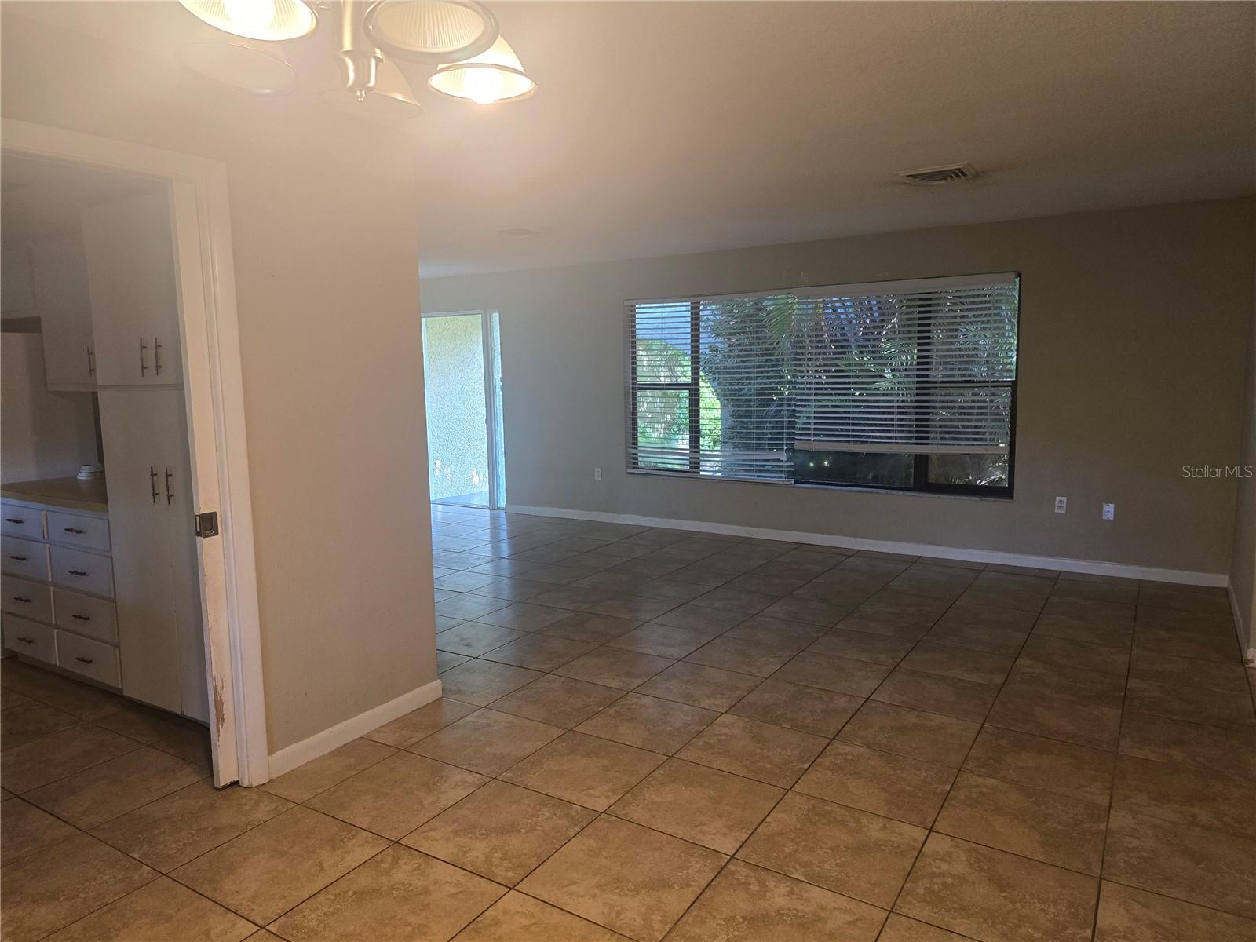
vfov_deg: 58.9
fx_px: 835
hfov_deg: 73.9
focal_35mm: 23
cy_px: 471
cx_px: 628
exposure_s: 1/120
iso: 320
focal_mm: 6.3
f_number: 1.7
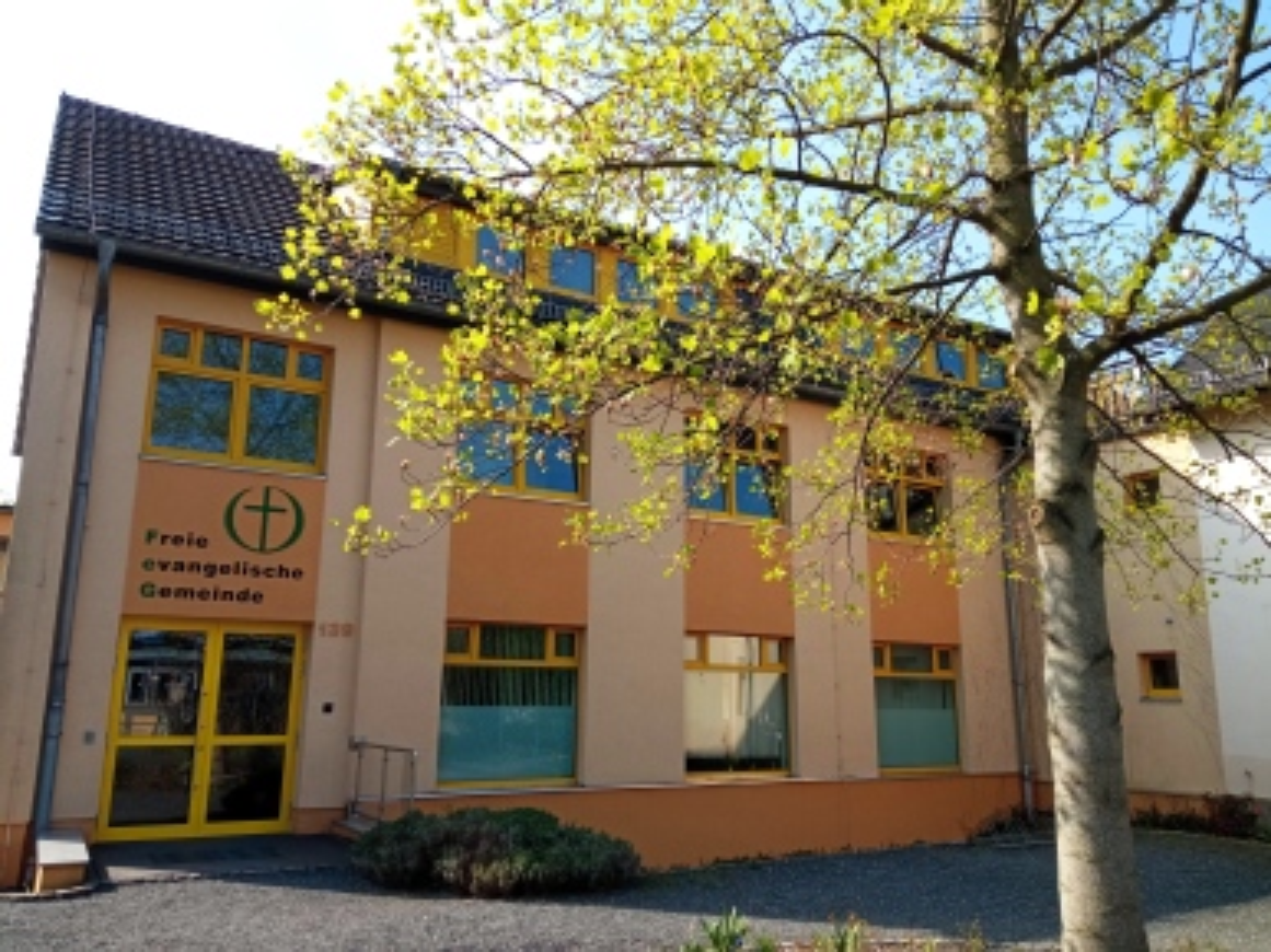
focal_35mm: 27
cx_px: 636
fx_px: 991
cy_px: 476
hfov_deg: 65.3
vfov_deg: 51.3
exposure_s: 1/698
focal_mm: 3.79
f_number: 2.2
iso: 111
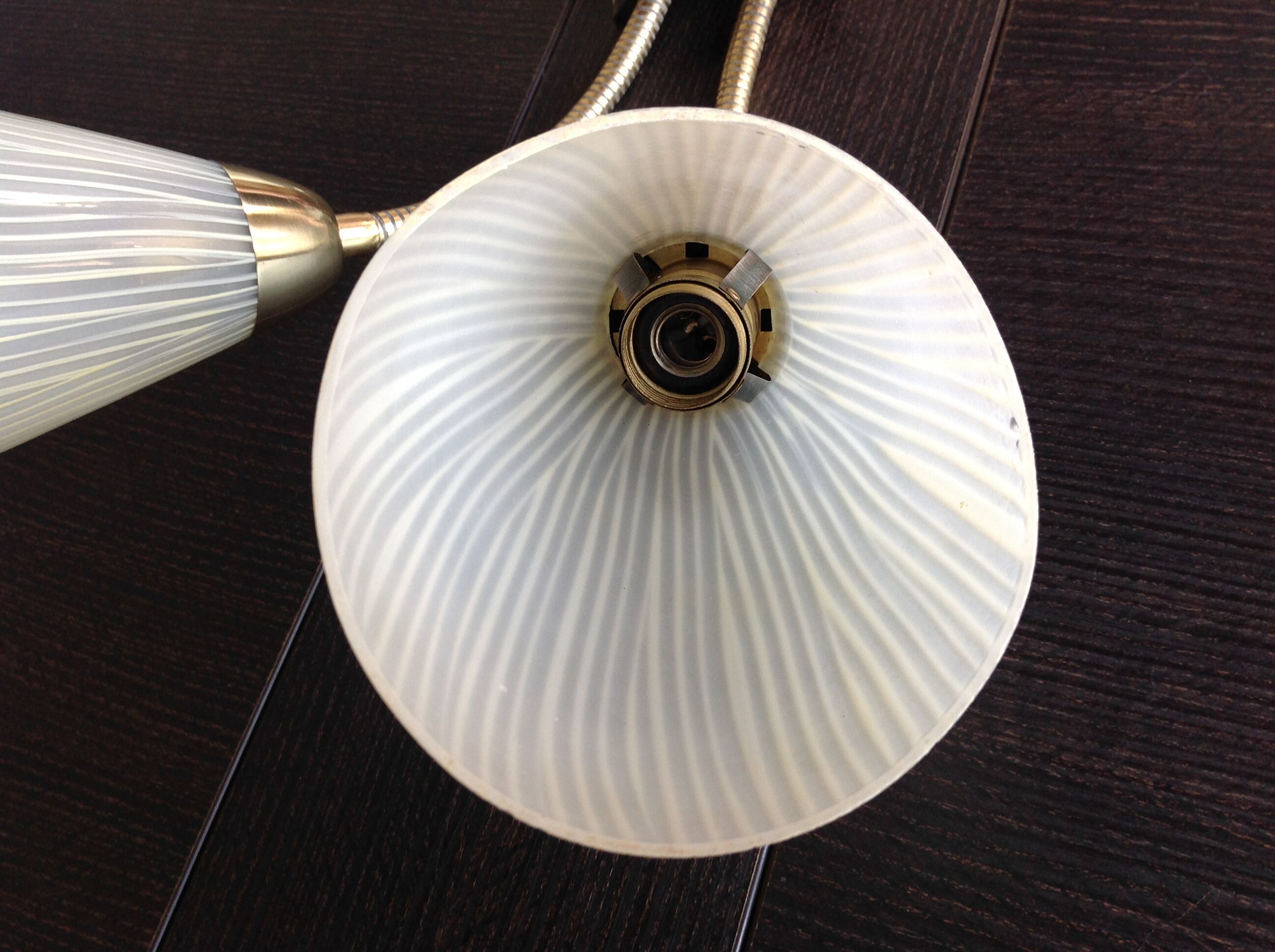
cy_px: 476
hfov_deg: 52.7
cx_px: 638
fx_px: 1287
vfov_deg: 40.6
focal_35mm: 35
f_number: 2.4
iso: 50
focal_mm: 4.28
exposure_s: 1/30
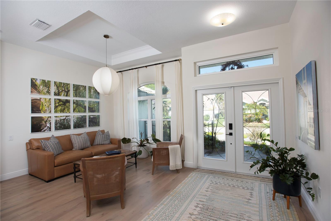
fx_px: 156
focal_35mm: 17
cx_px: 166
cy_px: 110
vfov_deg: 70.4
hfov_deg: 93.3
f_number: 6.3
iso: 400
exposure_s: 1/500
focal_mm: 17
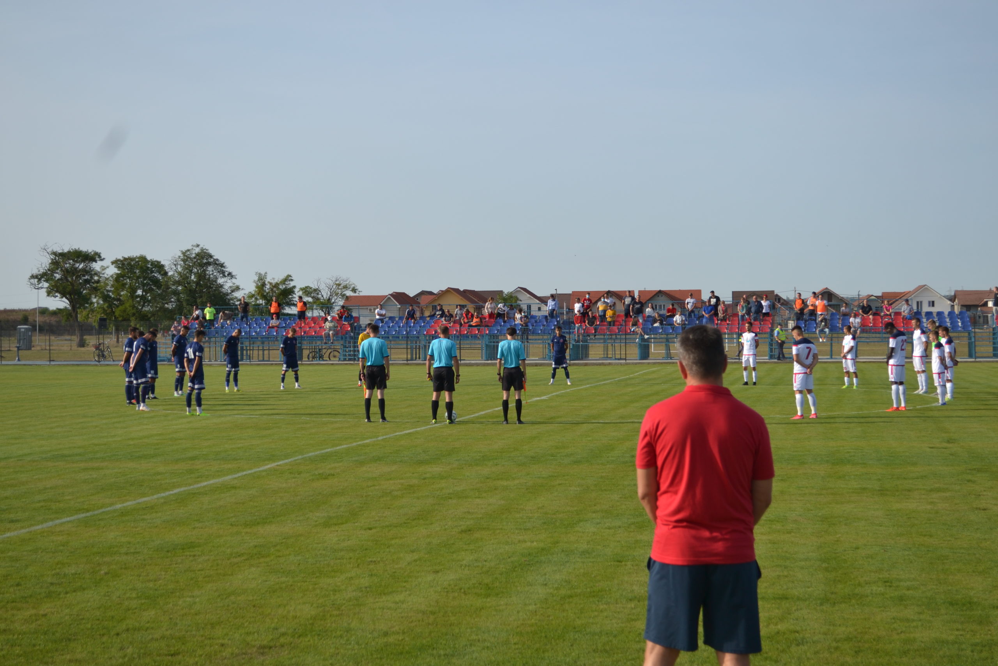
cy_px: 333
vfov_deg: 22.6
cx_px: 499
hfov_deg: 33.4
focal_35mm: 60
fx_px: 1663
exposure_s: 1/500
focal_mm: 40
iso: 100
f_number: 5.3
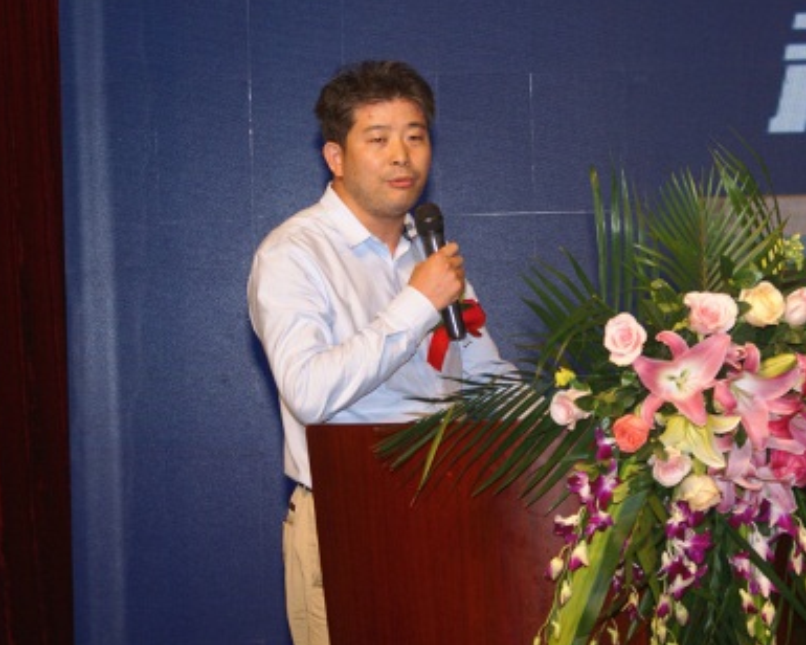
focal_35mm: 128
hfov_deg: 15.0
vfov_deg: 12.1
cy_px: 310
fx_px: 3053
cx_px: 461
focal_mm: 70
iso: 400
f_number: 5.6
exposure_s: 1/125
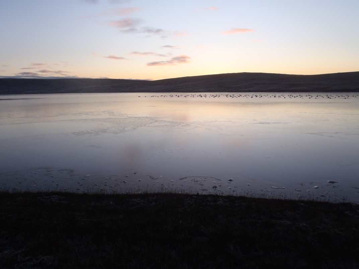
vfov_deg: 49.7
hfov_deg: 63.4
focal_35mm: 28
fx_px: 290
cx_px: 180
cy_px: 134
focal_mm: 5
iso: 80
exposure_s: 1/160
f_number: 4.5
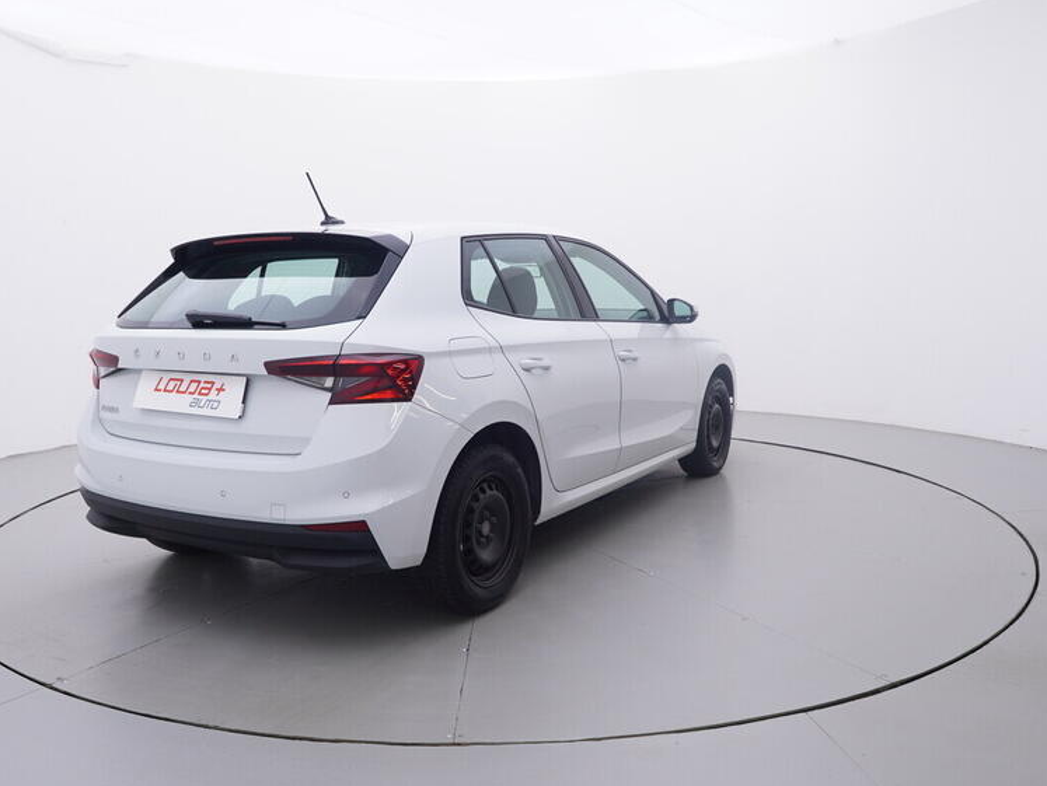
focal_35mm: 30
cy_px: 385
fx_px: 898
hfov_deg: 60.5
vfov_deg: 47.3
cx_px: 492
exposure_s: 1/80
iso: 200
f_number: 5
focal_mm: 15
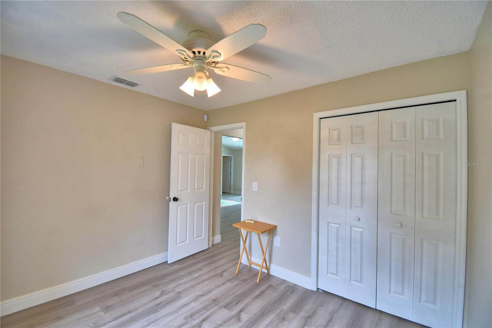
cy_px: 164
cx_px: 246
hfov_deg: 100.4
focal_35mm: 15
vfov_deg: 77.3
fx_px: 205
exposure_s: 1/100
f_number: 4.5
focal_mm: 10
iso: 400
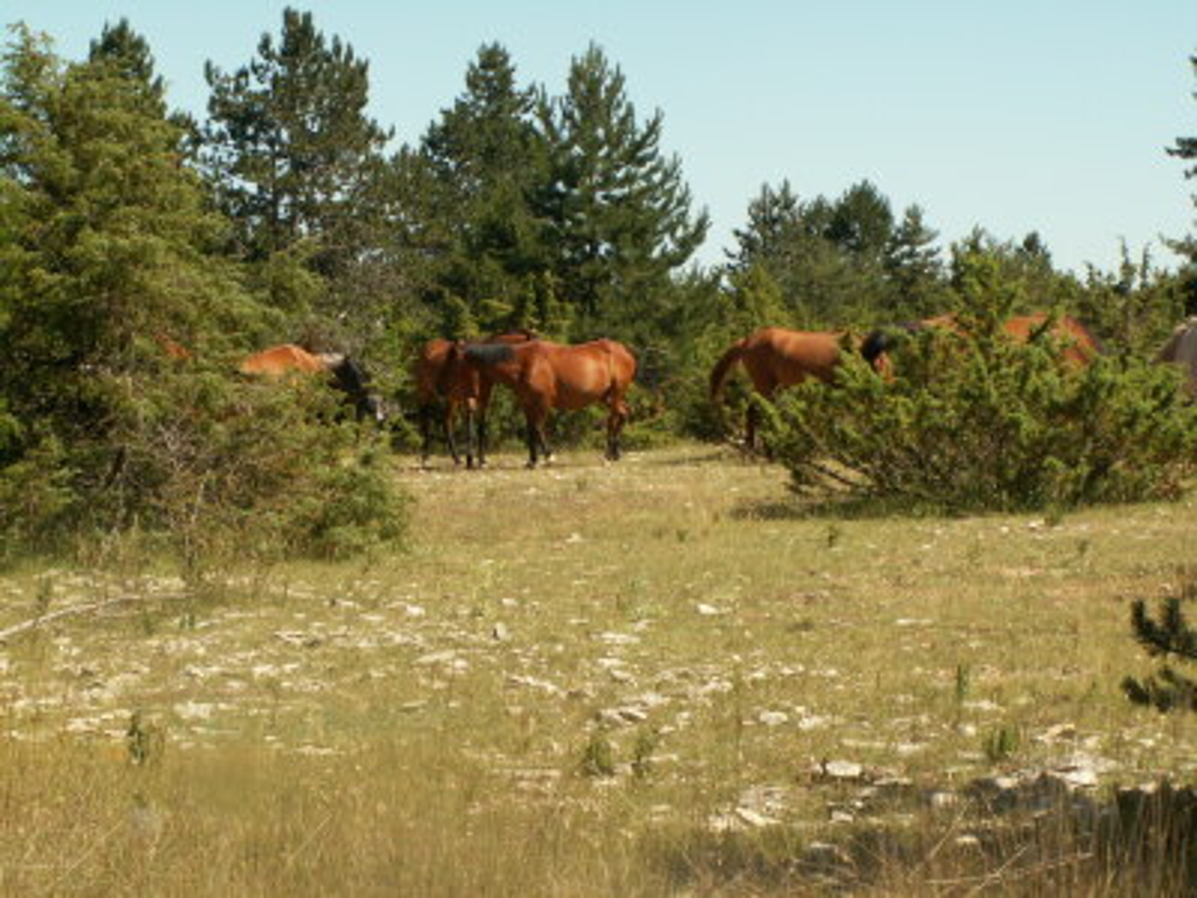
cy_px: 449
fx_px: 3493
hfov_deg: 19.4
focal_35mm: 101
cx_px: 598
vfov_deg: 14.6
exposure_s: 1/250
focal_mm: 16.53
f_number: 5.6
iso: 50
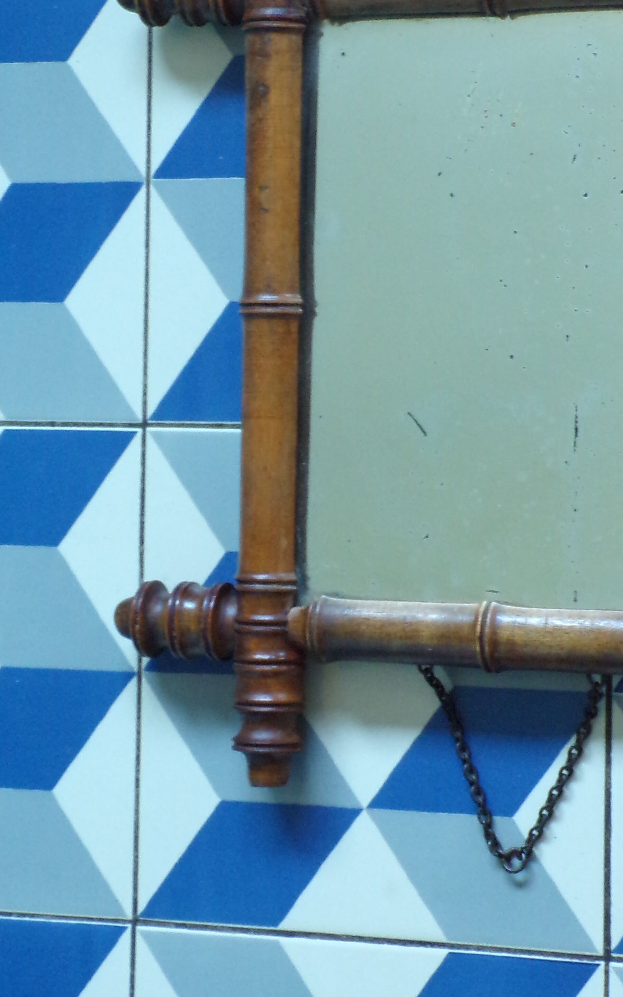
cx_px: 487
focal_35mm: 95
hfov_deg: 13.7
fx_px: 2580
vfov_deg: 21.8
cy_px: 345
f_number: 3.7
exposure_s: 1/17
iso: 325
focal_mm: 10.1
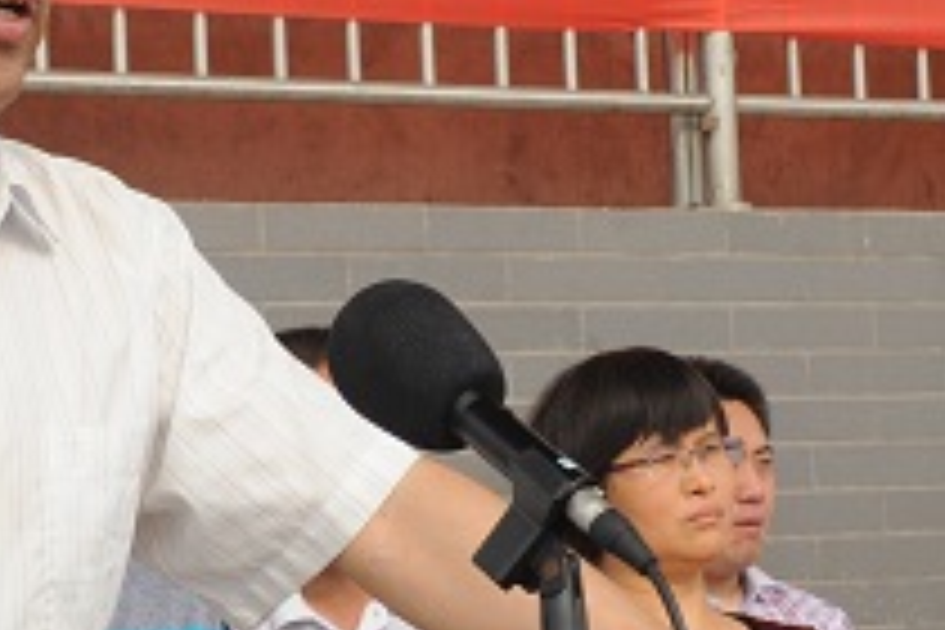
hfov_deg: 15.3
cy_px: 295
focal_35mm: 134
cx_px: 308
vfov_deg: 10.2
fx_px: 3517
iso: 640
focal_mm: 44
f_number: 11
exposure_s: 1/250
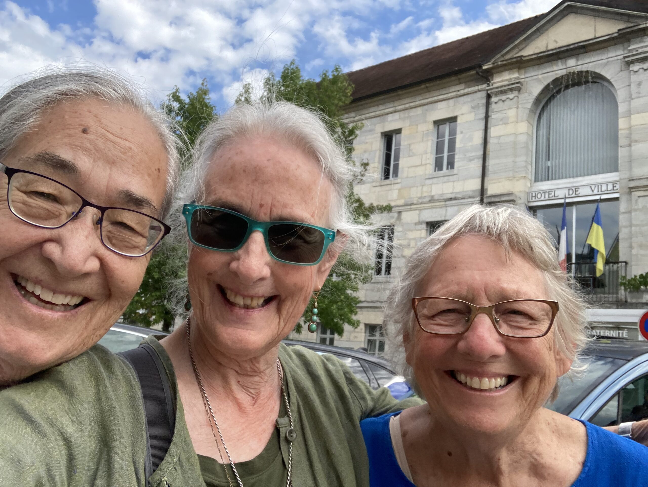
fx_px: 599
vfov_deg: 44.2
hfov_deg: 56.8
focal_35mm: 32
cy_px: 244
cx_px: 324
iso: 20
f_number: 2.2
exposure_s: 1/371
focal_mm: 2.87
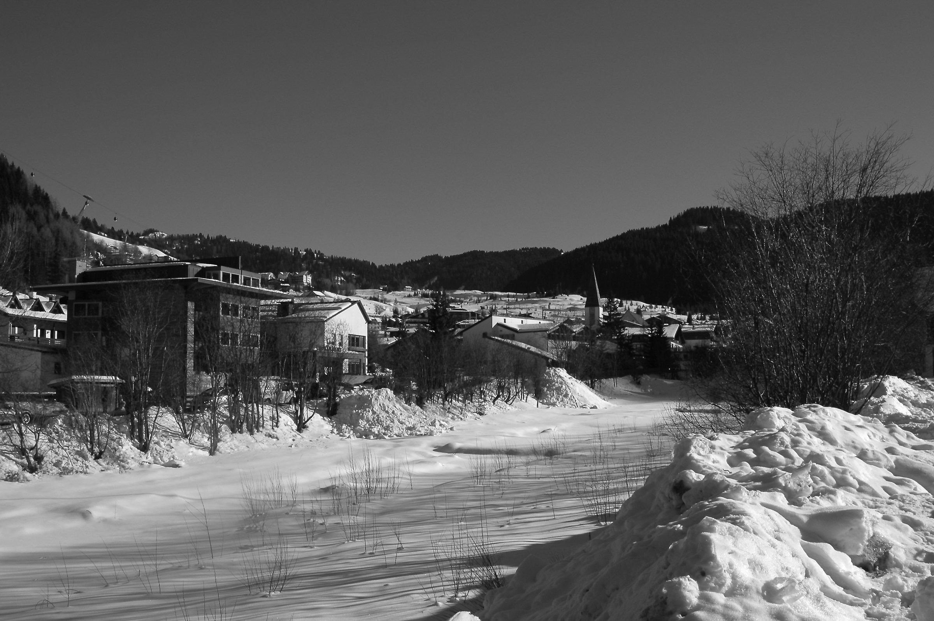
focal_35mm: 36
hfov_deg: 53.2
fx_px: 933
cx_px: 467
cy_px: 310
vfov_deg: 36.8
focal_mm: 24
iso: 200
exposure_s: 1/500
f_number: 11
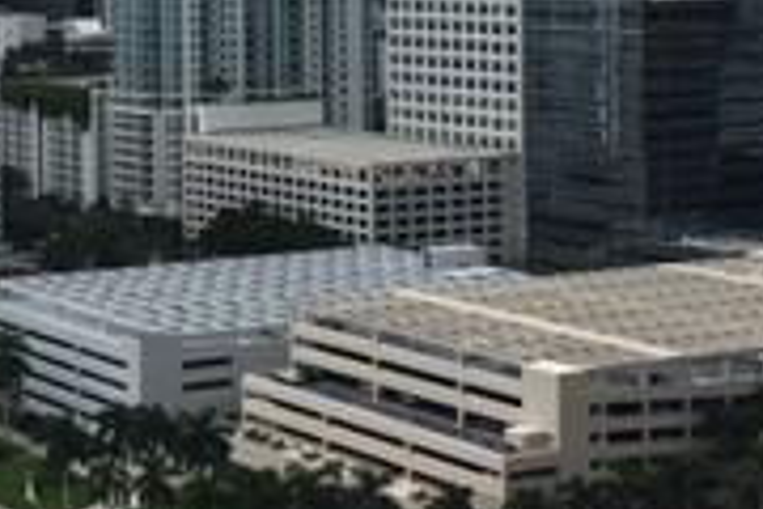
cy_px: -4
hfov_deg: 18.5
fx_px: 2268
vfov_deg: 12.6
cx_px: -21
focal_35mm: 107
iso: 25
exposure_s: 1/2747
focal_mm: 4.15
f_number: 2.2
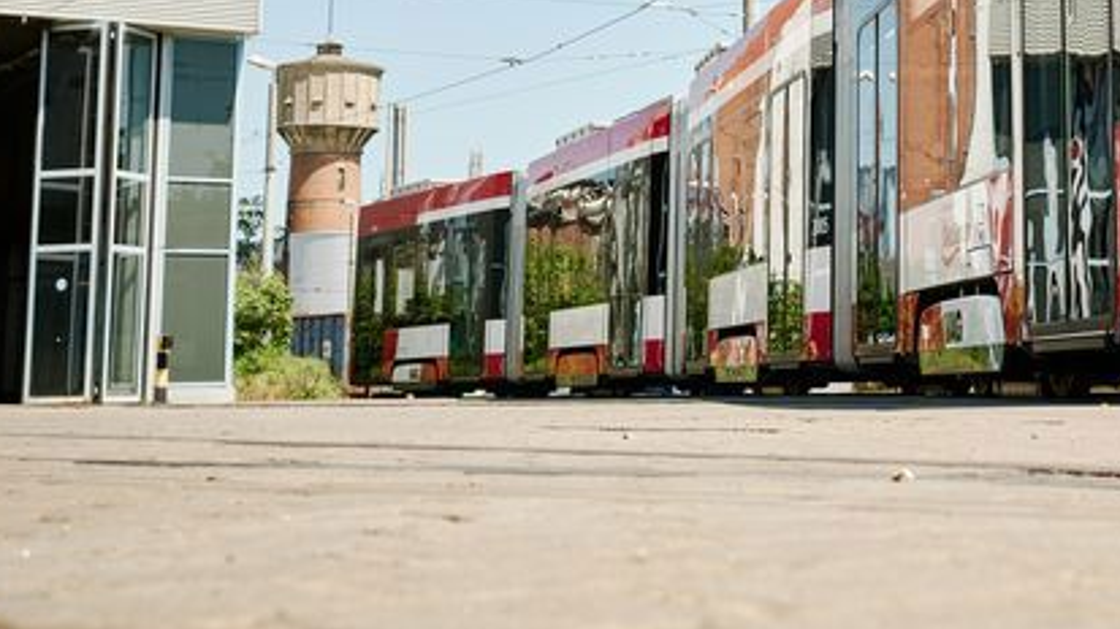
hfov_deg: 27.4
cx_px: 876
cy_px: -70
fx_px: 2256
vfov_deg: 15.4
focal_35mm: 76
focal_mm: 45
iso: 100
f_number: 8
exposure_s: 1/100
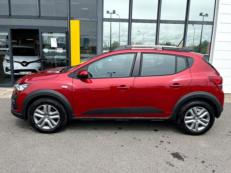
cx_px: 116
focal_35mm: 26
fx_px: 174
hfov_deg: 67.3
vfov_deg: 53.1
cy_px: 86
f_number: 1.6
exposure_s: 1/1776
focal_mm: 5.1
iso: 50
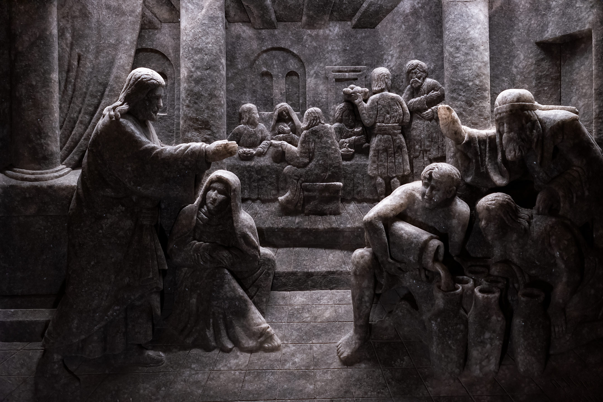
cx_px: 302
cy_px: 201
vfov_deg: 26.6
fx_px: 852
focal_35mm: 51
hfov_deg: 39.0
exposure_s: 1/125
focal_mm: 33.9
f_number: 2.8
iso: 1600
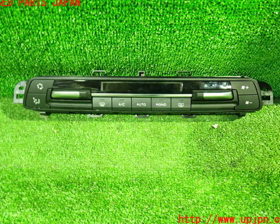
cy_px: 111
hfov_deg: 55.7
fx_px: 265
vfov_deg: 45.8
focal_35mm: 32
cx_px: 141
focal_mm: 5.4
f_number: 2.3
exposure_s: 1/13
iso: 800
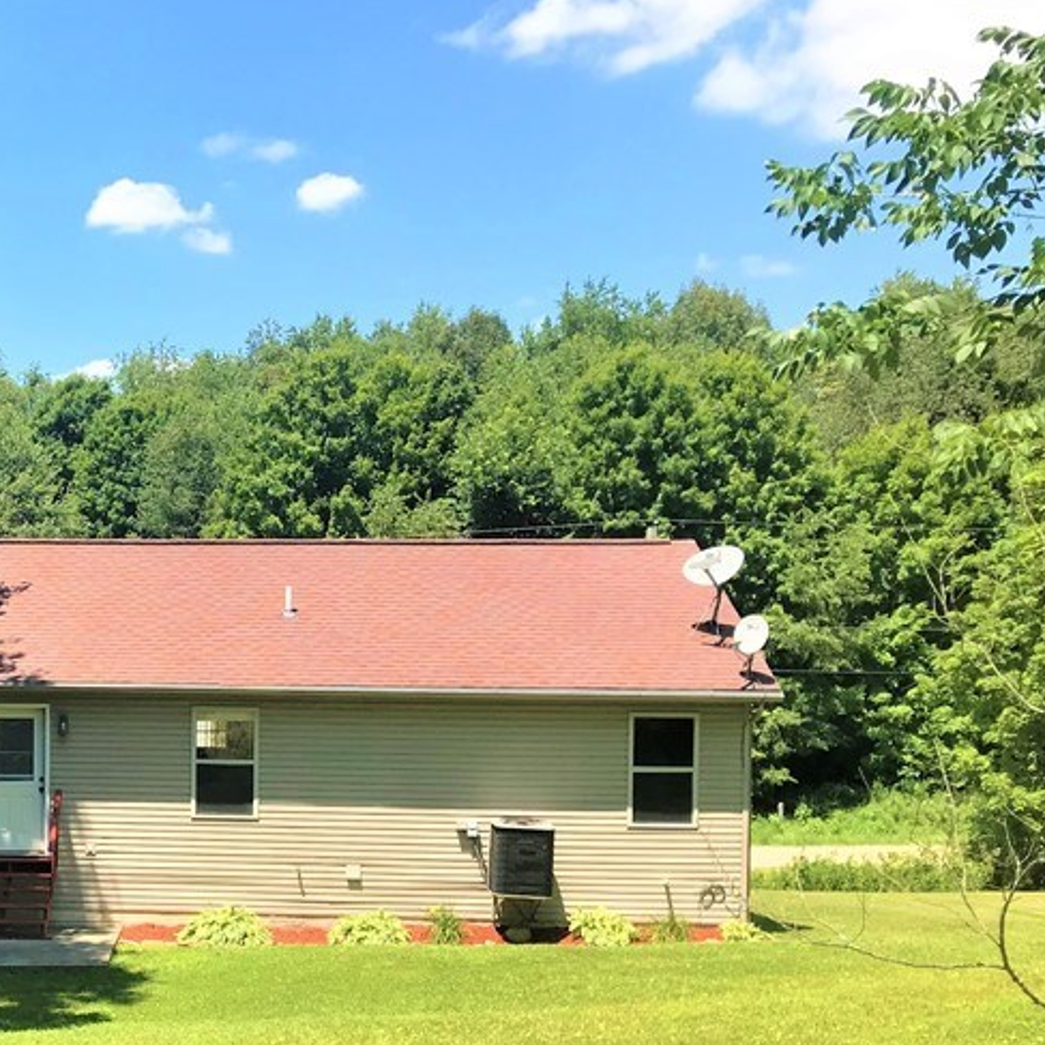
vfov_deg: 32.6
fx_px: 1776
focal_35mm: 52
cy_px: 682
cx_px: 75
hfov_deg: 31.1
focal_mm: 3.99
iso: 20
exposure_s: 1/1244
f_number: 1.8
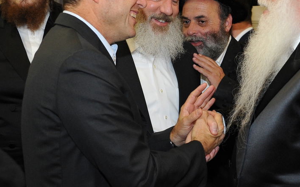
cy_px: 57
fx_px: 695
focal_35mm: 85
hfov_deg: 24.2
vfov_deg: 15.3
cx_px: 209
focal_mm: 42
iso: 1600
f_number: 4
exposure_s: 1/125
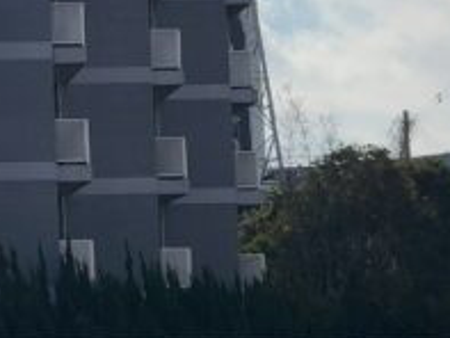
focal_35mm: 135
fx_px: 1756
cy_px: 50
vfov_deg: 10.9
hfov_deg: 14.2
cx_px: -73
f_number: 1.6
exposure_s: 1/12195
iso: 50
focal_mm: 5.96
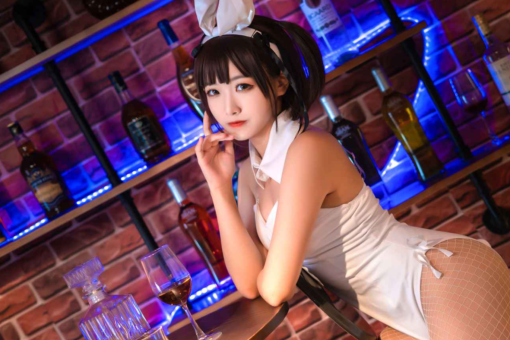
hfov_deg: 28.6
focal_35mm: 70
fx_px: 991
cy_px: 186
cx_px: 342
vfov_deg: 19.4
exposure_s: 1/100
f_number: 2.2
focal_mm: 50
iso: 200
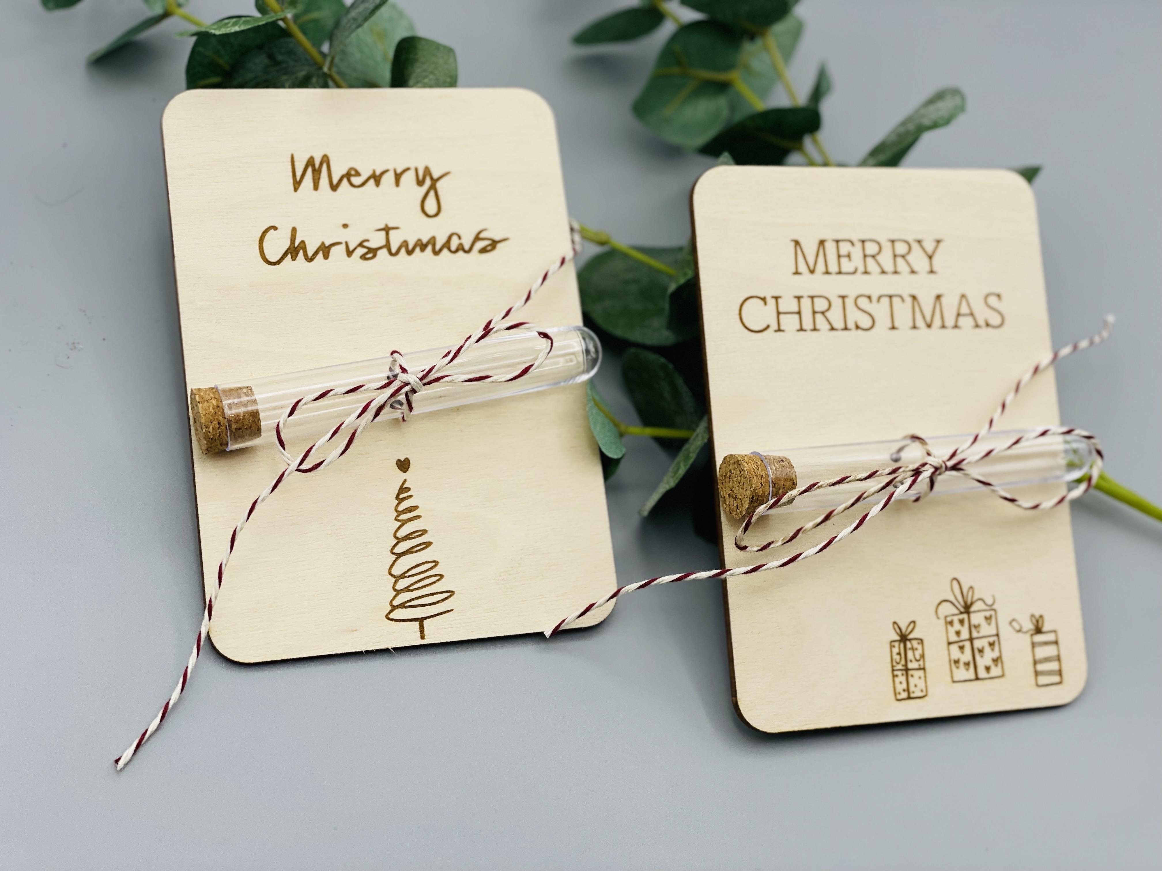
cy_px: 436
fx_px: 1746
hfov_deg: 36.8
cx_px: 581
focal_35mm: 52
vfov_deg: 28.0
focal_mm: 6
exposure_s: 1/318
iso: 32
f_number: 2
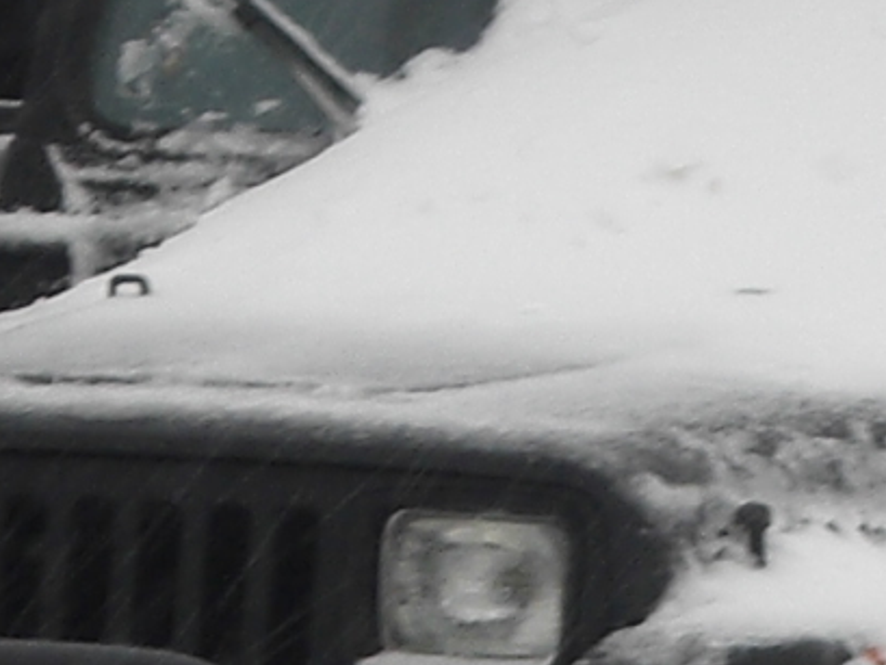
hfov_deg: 3.6
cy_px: 1289
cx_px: 496
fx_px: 13928
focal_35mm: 544
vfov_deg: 2.7
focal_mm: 14.49
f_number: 5
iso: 50
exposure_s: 1/100
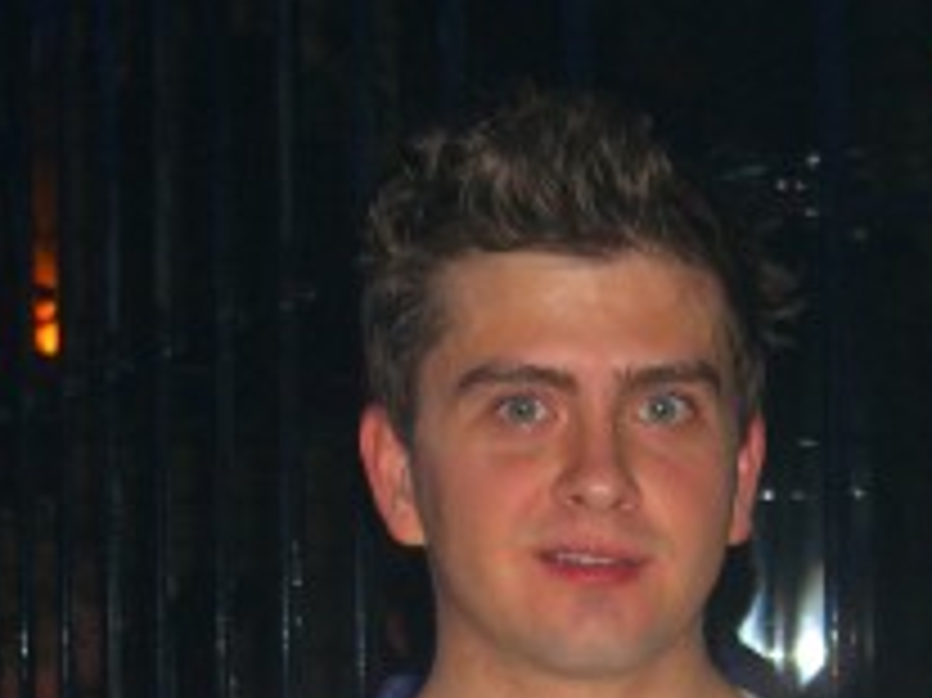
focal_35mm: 110
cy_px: 833
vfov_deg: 13.1
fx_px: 2960
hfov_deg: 17.8
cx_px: 621
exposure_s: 1/60
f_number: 2.8
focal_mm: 7.9
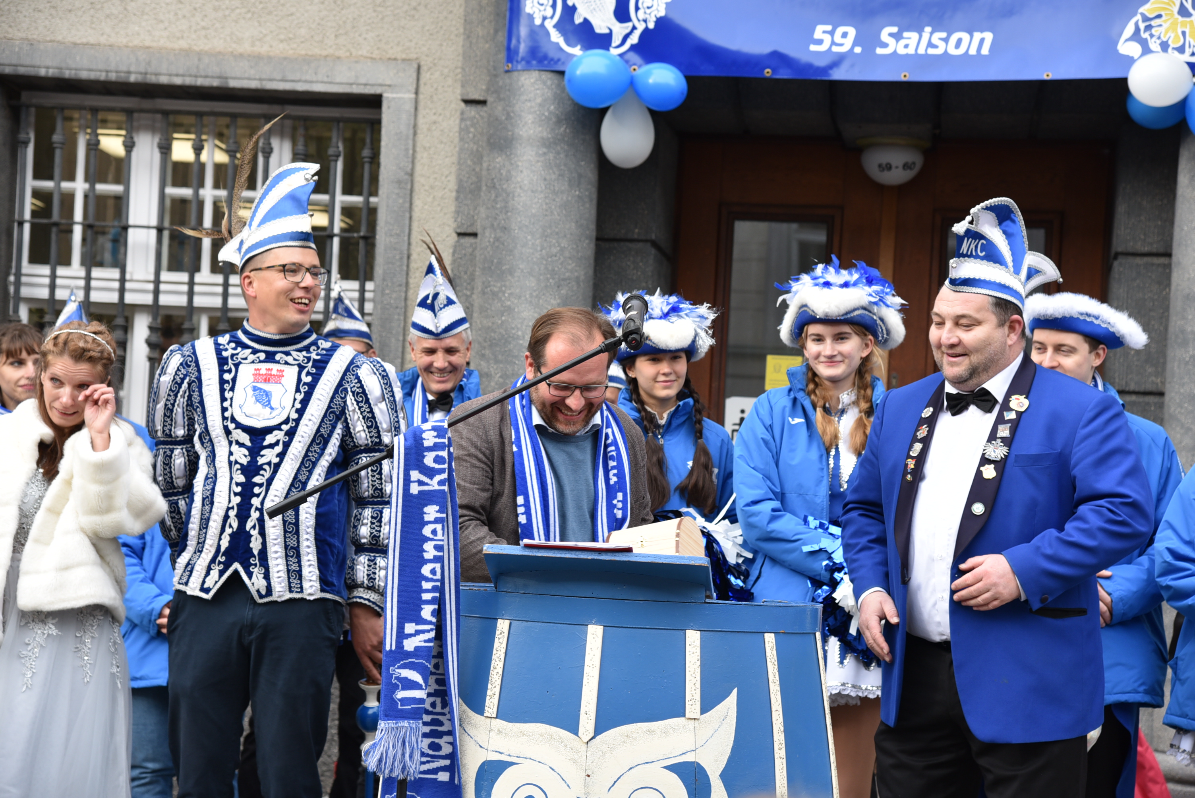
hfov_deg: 23.9
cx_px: 598
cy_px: 399
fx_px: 2822
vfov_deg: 16.1
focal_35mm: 85
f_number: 6.3
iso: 400
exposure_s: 1/160
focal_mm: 85
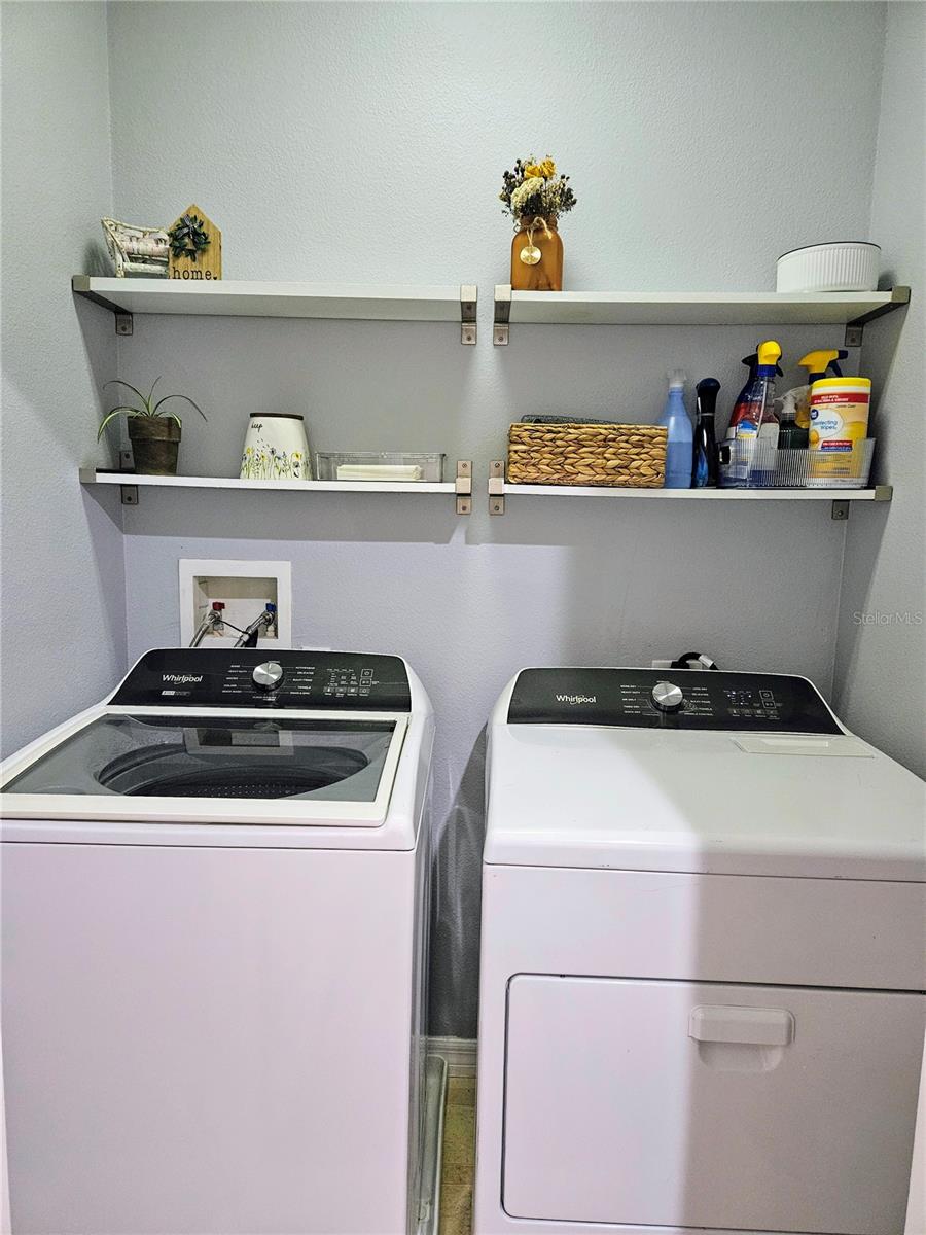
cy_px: 618
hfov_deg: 58.9
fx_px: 820
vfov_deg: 73.9
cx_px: 463
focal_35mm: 23
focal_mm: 5.4
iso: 800
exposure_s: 1/60
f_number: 1.8
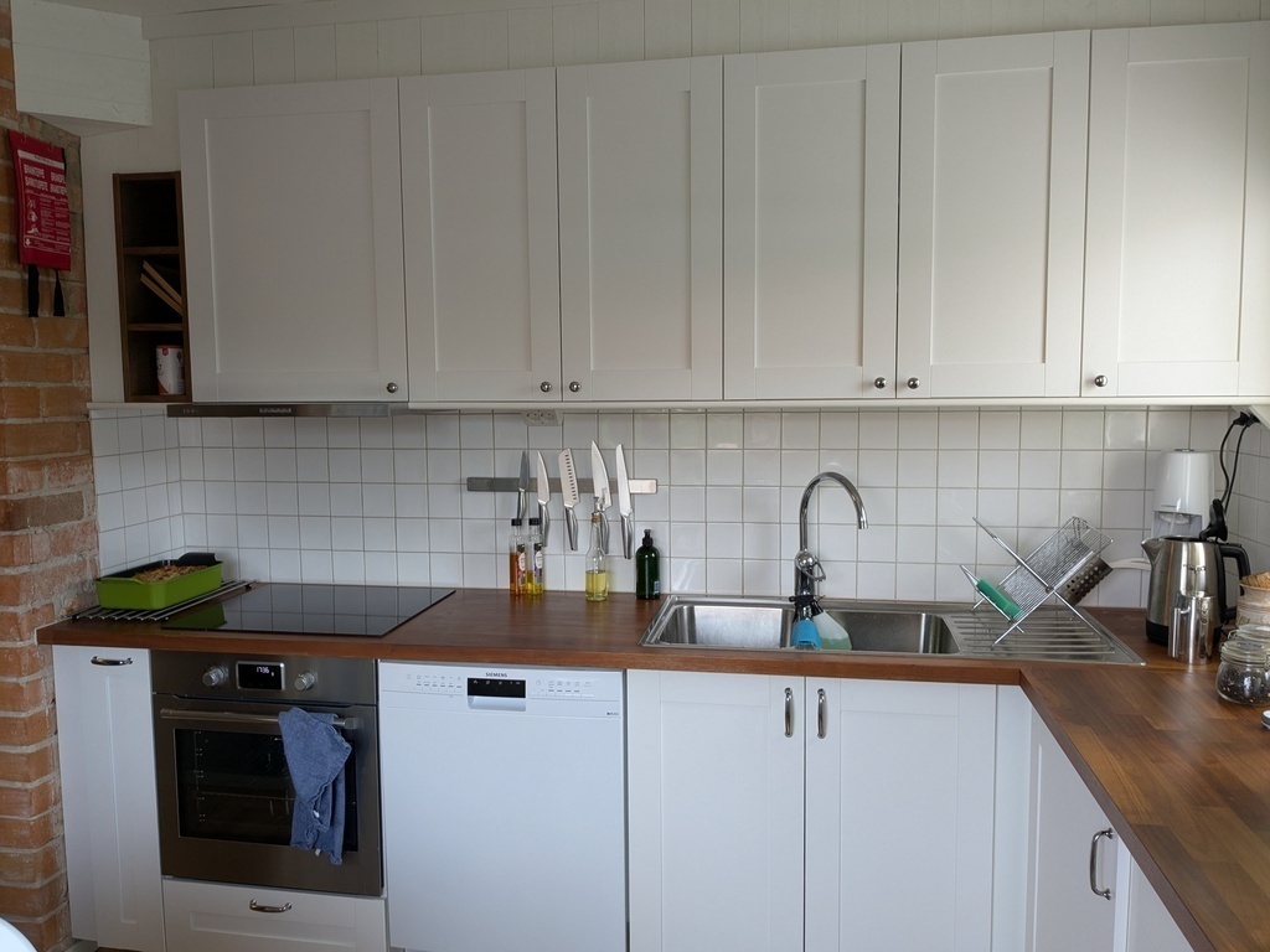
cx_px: 635
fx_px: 991
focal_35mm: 27
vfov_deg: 51.4
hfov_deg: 65.3
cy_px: 476
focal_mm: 4.38
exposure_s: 1/25
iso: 51
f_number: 1.73
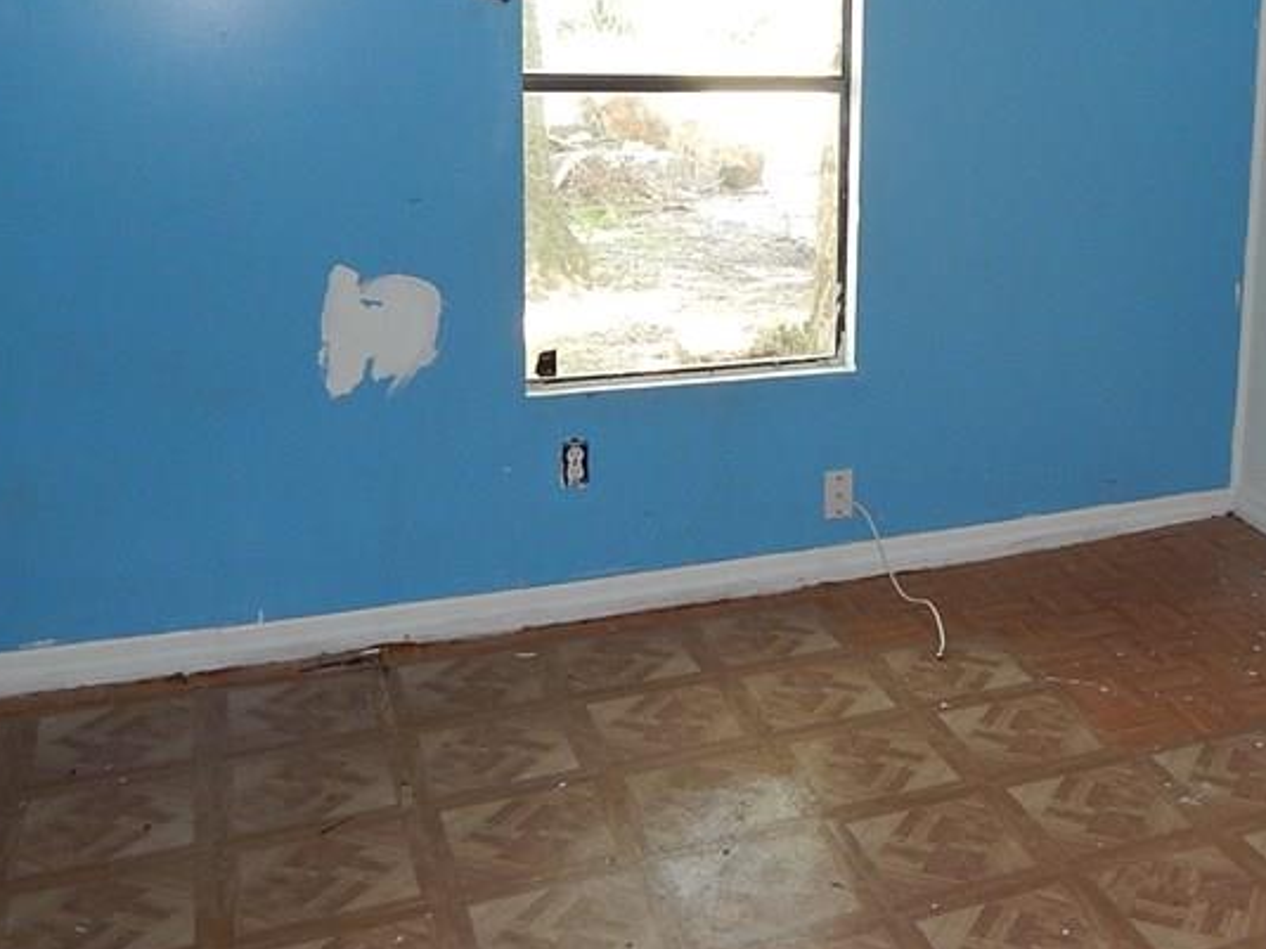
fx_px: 1609
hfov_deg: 40.7
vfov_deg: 32.4
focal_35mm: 44
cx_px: 1060
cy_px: 275
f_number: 3
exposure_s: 1/30
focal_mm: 4
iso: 180
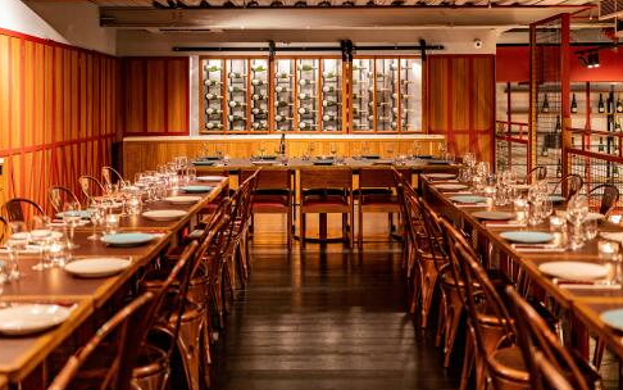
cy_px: 169
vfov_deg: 27.4
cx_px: 353
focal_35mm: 47
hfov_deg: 42.5
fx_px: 798
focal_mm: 35
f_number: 1.4
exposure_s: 1/50
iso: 800
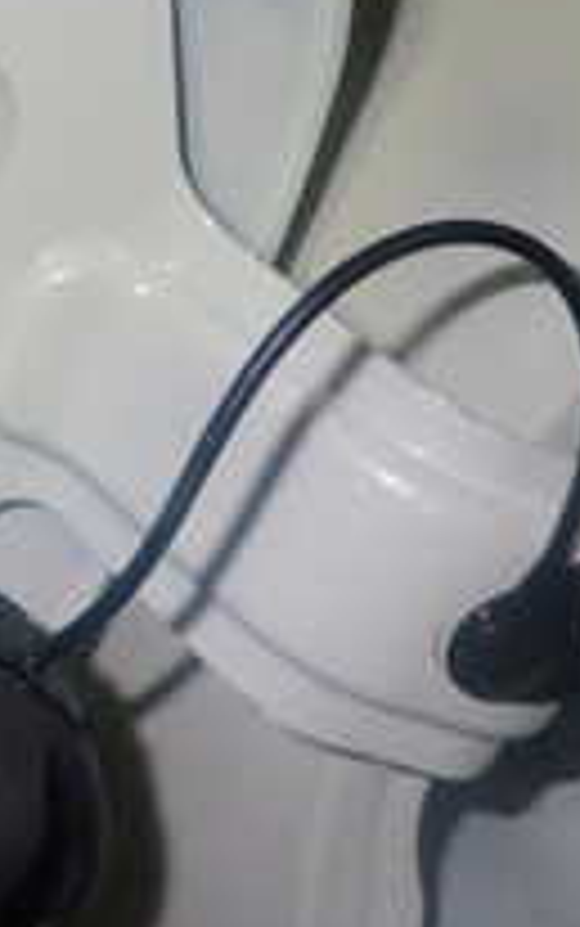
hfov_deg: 16.1
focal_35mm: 77
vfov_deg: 26.2
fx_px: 1945
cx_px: -171
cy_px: 158
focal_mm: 4.5
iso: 200
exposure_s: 1/30
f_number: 5.6
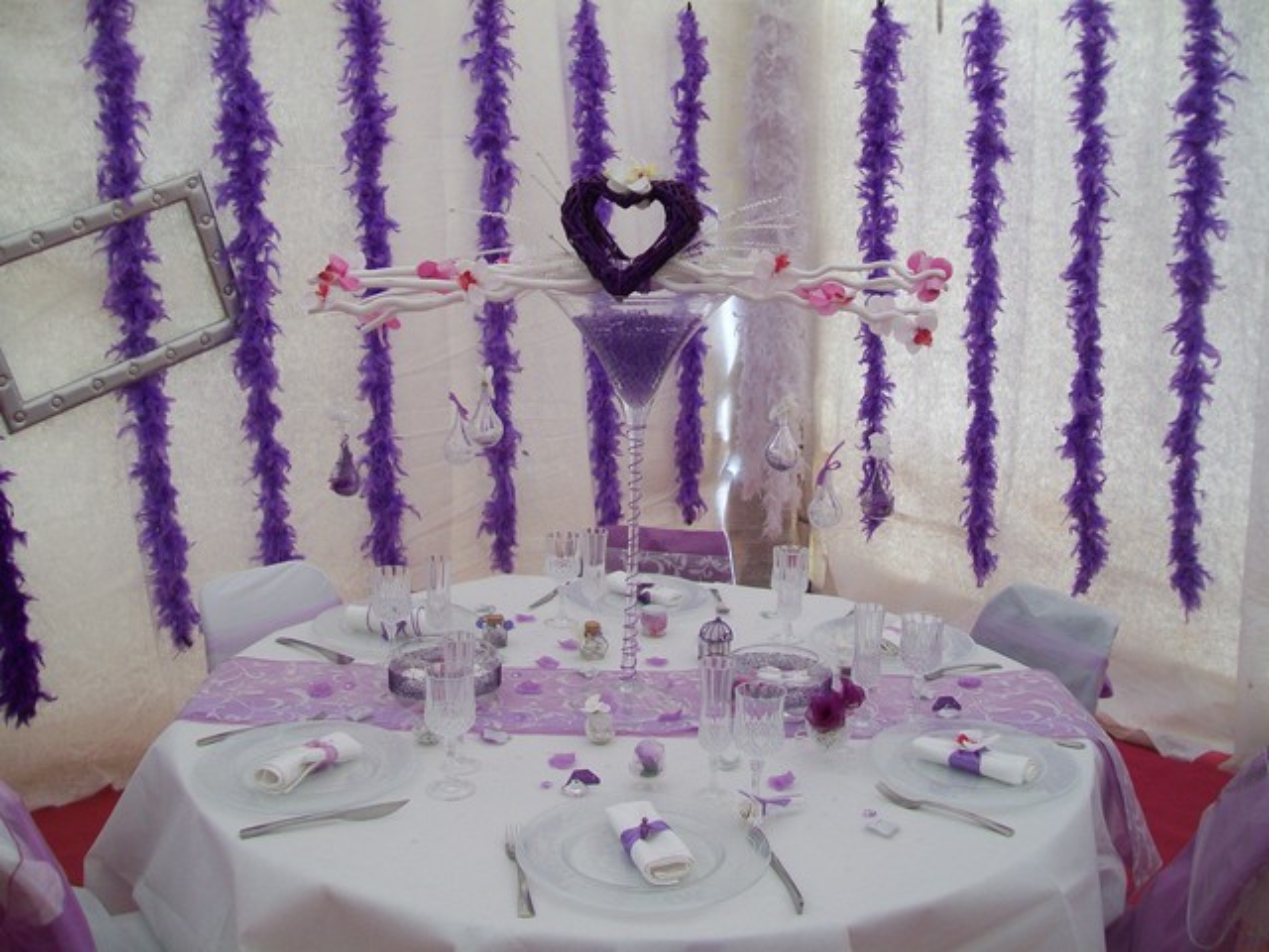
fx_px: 1246
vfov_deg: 41.8
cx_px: 634
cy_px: 476
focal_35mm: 34
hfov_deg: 54.0
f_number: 2.7
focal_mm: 6.1
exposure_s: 1/160
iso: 64
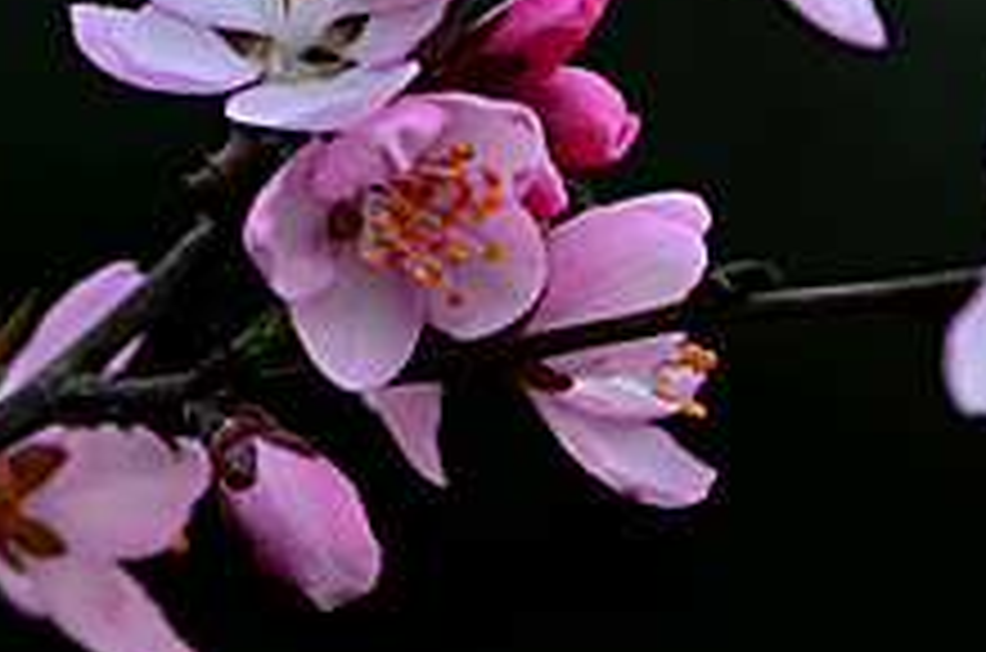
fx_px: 29953
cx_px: 585
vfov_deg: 1.2
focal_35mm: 1096
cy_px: -34
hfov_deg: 1.9
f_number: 2.8
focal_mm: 200
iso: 320
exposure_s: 1/160
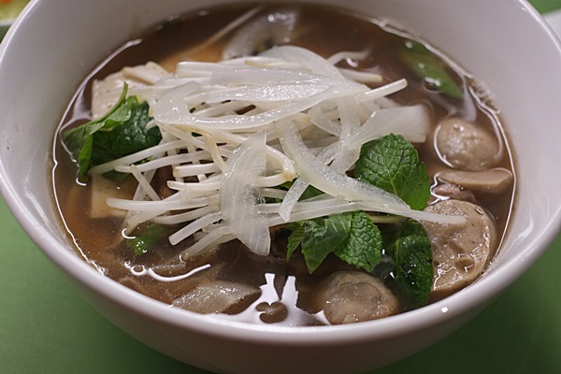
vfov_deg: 25.5
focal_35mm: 53
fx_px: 826
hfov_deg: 37.5
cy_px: 187
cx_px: 280
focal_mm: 35
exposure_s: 1/34
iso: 400
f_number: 4
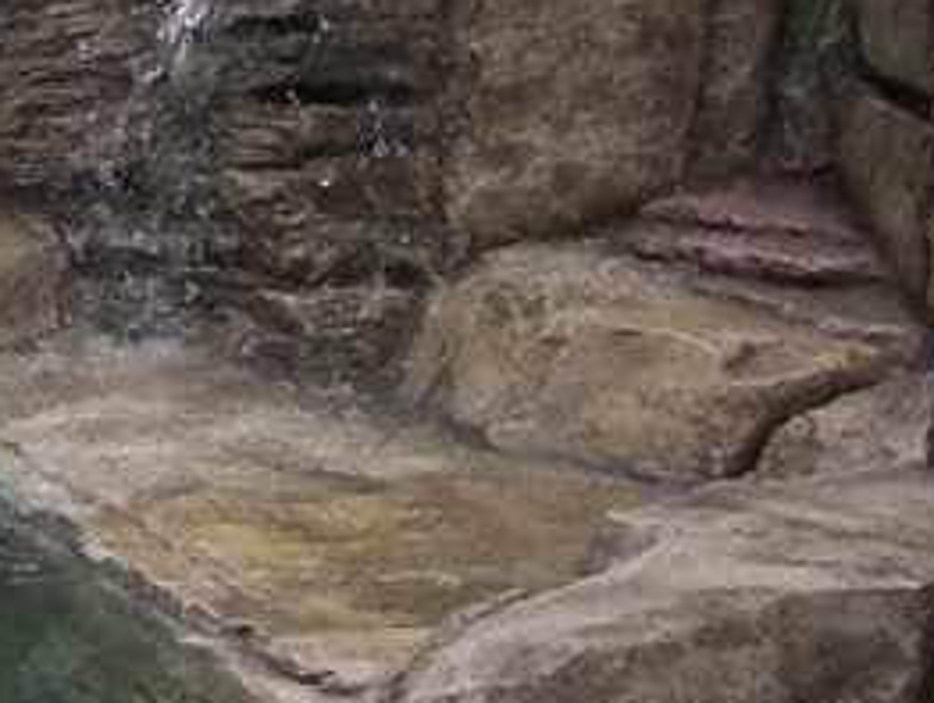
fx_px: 4942
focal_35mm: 183
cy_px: 0
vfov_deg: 8.1
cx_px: -576
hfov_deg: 10.3
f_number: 2.7
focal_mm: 6
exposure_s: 1/706
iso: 80
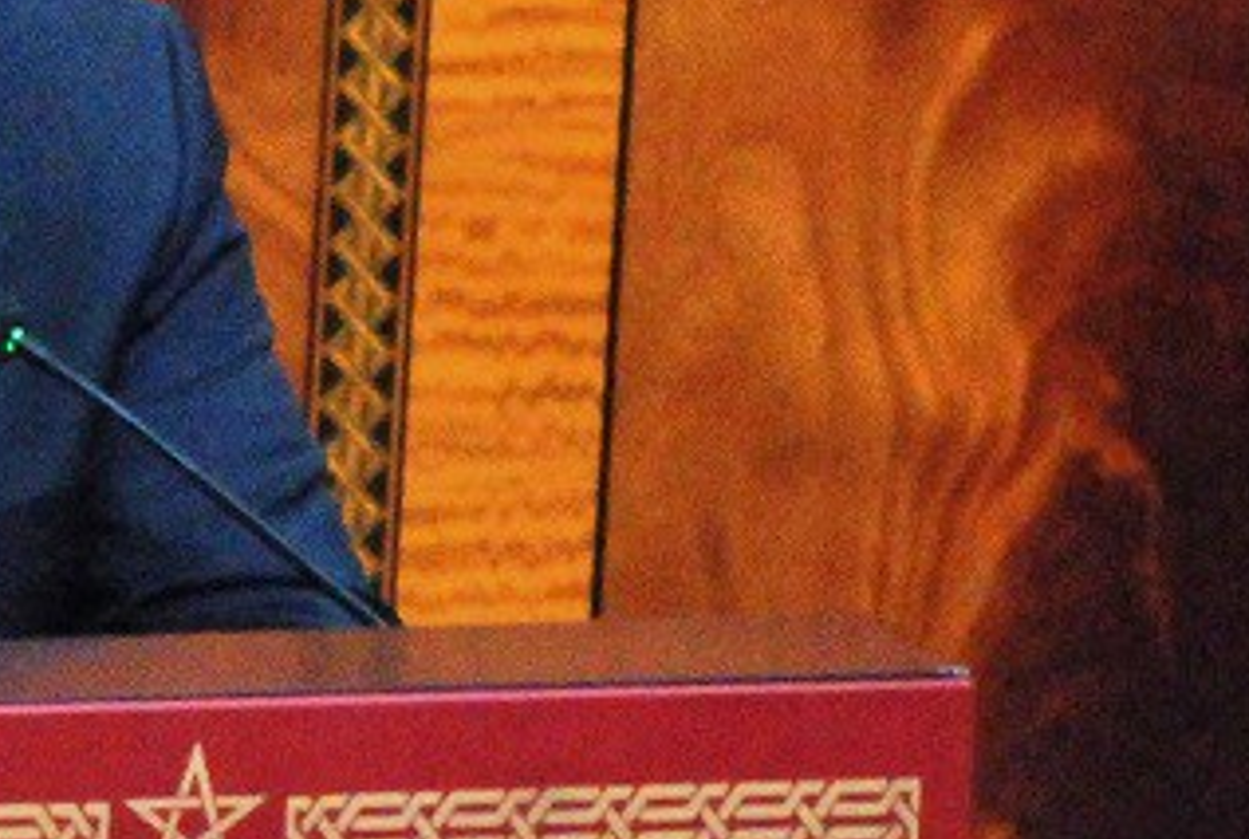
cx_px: -258
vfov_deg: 0.9
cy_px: 203
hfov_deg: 1.3
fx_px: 54807
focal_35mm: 1576
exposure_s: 1/80
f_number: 5.6
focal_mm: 300
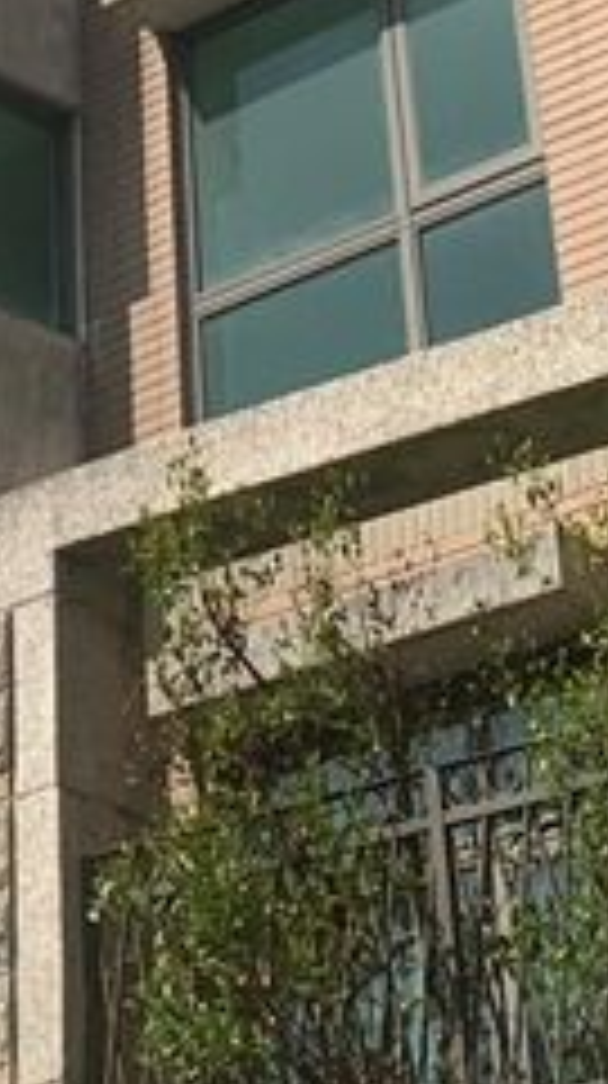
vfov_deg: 17.4
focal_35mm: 113
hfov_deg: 10.5
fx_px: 3249
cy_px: -436
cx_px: -99
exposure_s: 1/3788
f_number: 1.8
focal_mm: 4.25
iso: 25
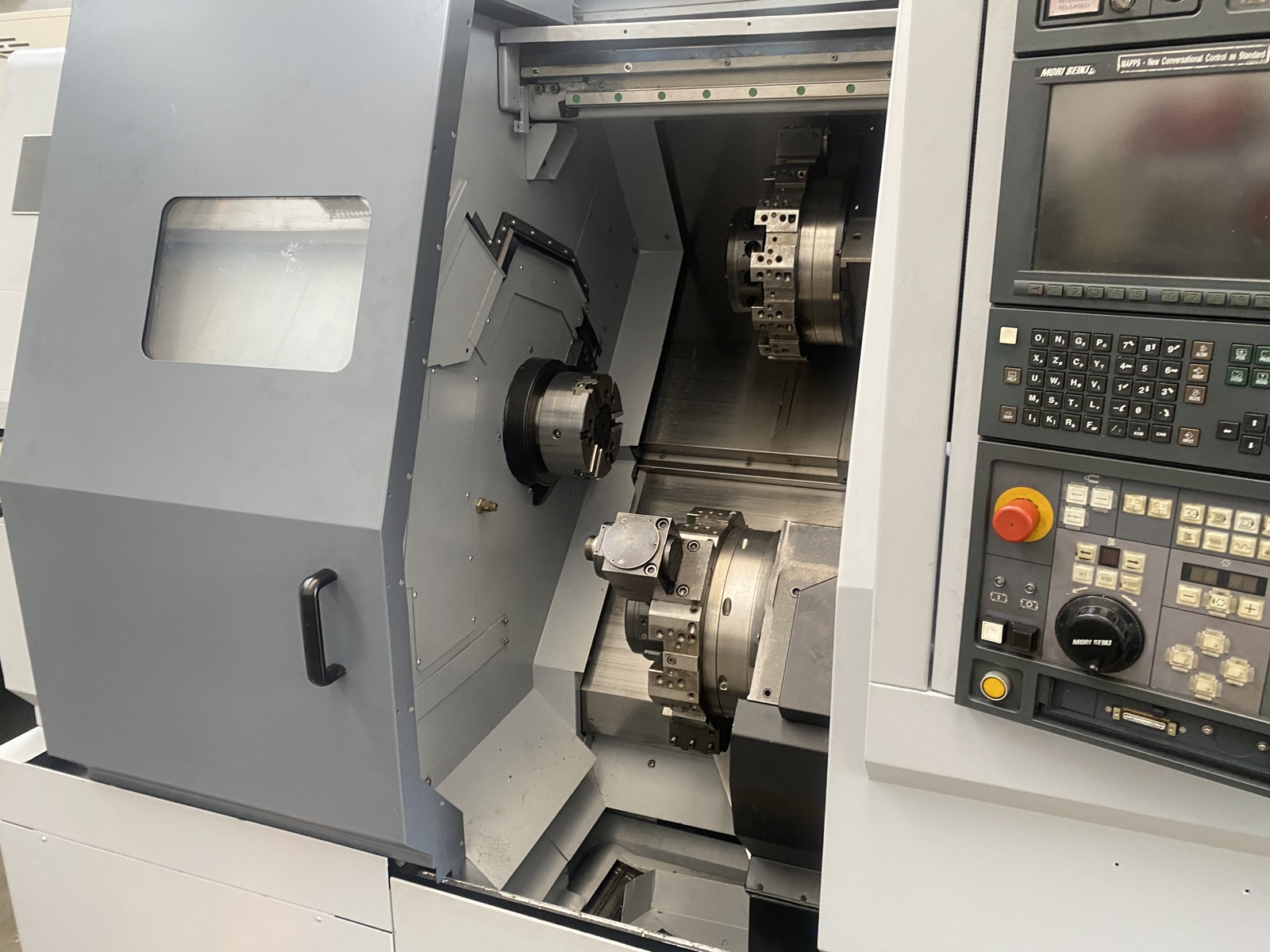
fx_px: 954
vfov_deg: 53.1
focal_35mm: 26
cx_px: 635
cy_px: 476
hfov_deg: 67.3
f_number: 1.8
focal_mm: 4.25
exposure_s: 1/60
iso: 200
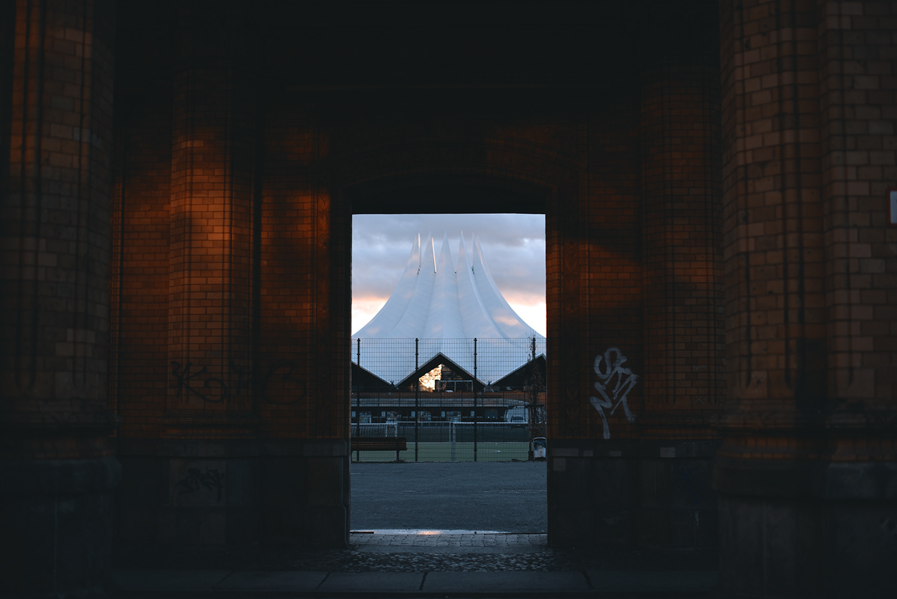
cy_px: 300
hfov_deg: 39.6
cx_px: 448
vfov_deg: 27.0
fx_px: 1246
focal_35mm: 50
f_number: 2.5
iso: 250
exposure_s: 1/640
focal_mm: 50
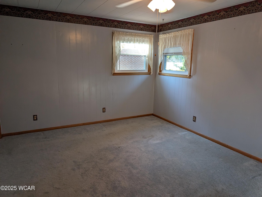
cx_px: 131
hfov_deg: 71.5
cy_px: 98
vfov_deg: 56.9
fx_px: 182
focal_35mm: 24
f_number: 1.68
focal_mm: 6.9
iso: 105
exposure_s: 1/60
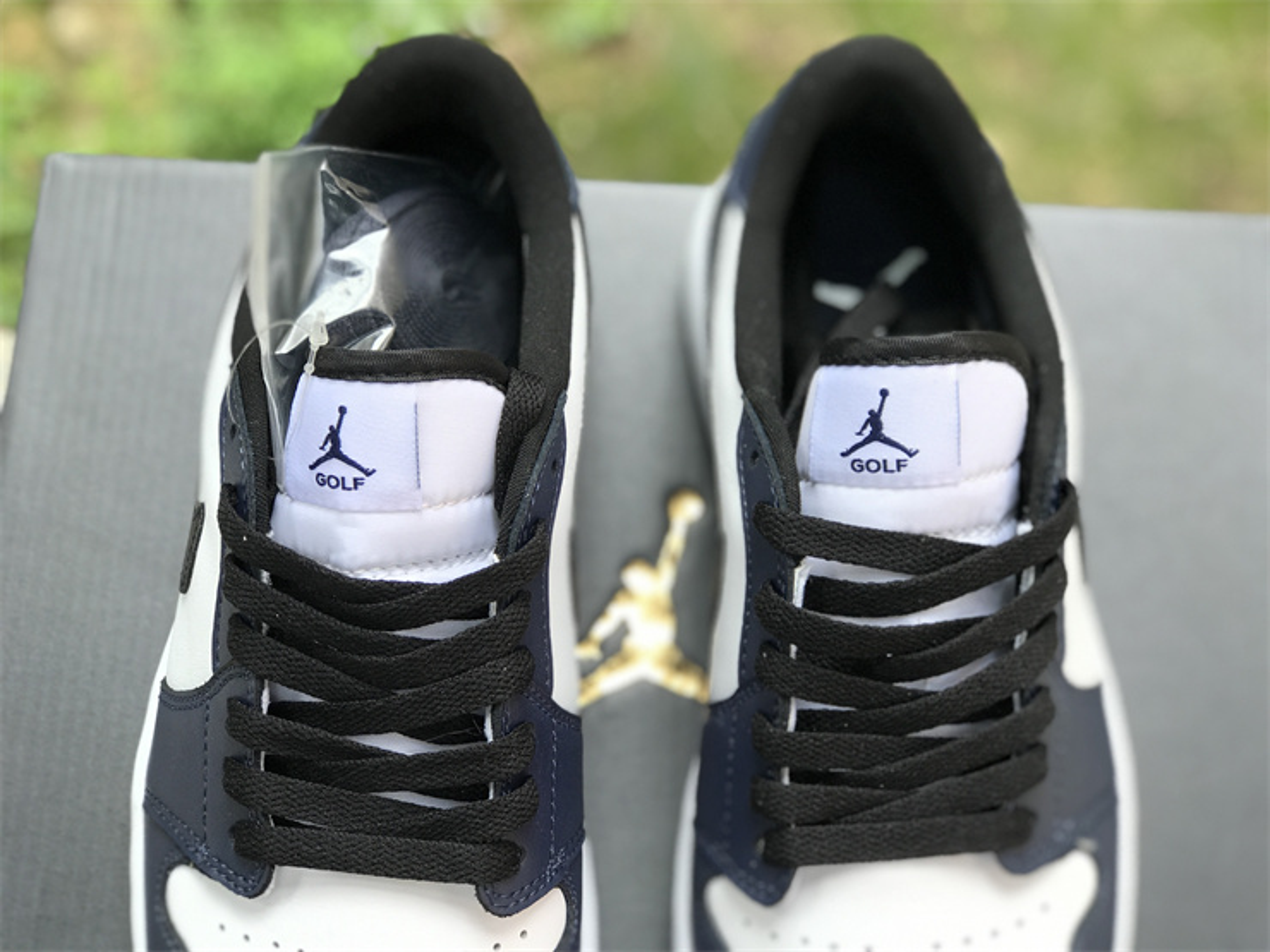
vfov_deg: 25.7
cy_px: 476
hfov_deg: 33.8
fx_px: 2091
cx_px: 635
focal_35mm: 57
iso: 20
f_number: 2.8
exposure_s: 1/110
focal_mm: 6.6
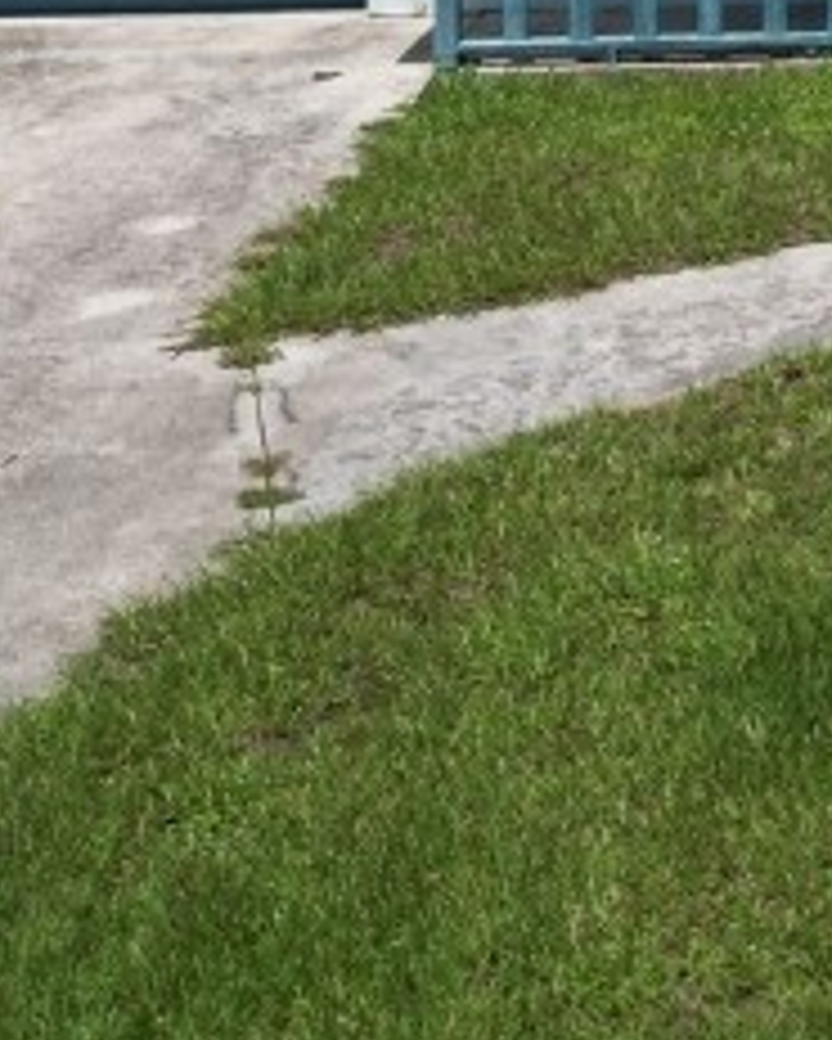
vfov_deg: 16.4
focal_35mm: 104
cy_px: -644
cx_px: 1381
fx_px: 3199
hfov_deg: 13.6
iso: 110
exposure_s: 1/4000
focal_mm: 6.72
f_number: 1.7
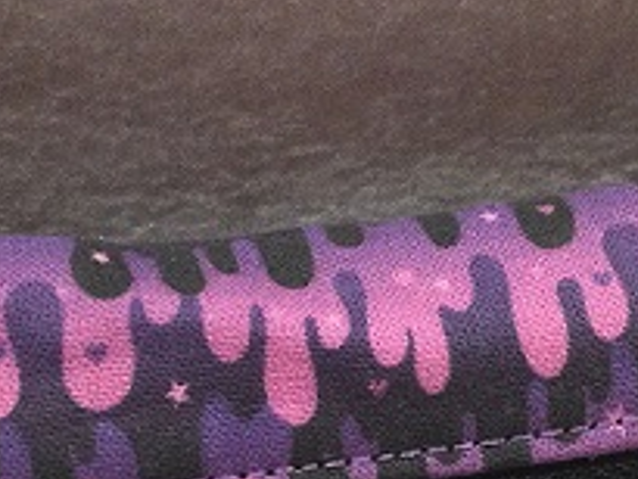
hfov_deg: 20.9
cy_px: 594
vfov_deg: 15.1
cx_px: 313
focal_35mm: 94
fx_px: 1734
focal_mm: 3.3
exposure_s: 1/30
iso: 50
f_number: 2.4
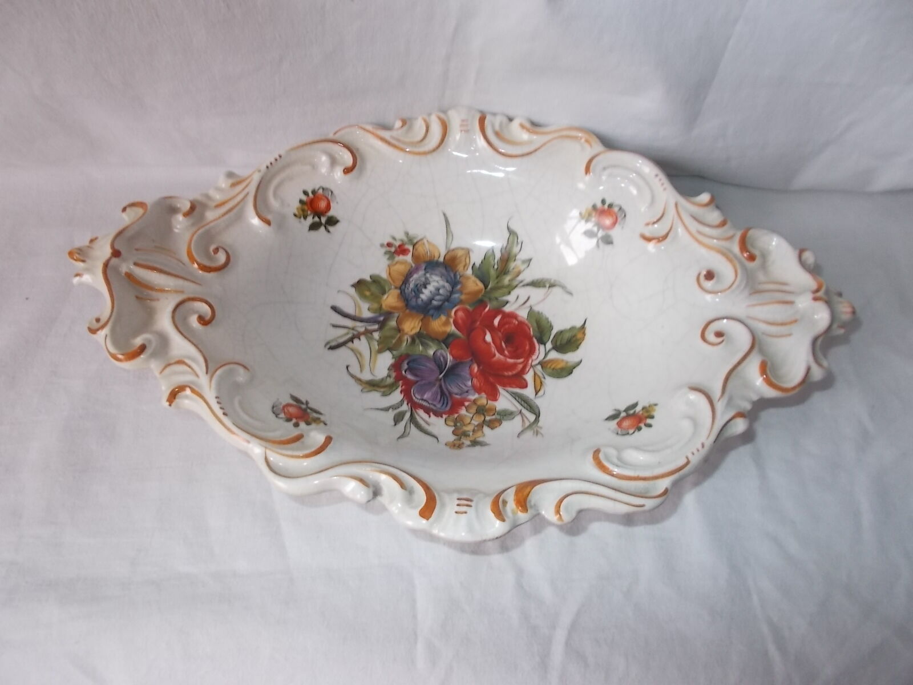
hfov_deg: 67.3
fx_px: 686
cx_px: 456
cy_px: 342
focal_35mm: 26
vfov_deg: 53.1
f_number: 3.2
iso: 200
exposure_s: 1/25
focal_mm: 4.6
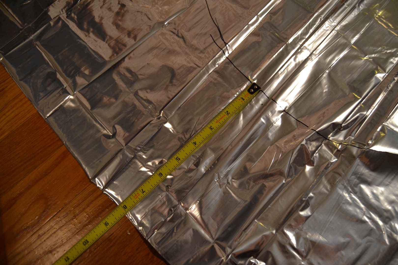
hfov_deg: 67.4
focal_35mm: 27
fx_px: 298
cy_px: 132
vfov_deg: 47.9
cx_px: 199
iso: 1600
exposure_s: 1/60
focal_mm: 18
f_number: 3.5
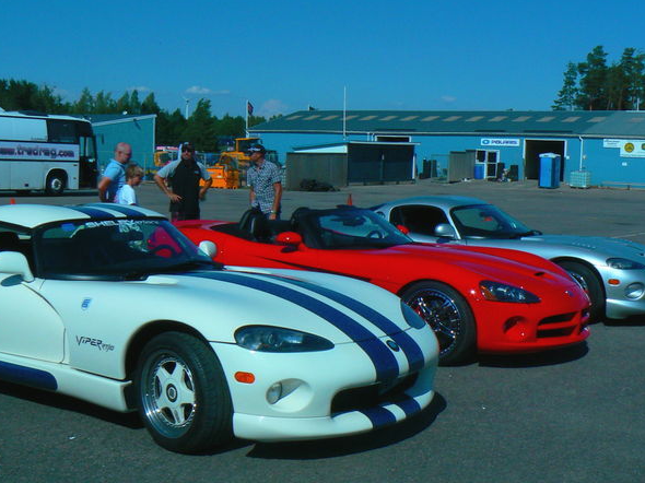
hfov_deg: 37.5
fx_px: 950
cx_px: 317
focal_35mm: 51
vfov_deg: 28.5
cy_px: 256
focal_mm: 6.4
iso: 80
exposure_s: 1/800
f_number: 8
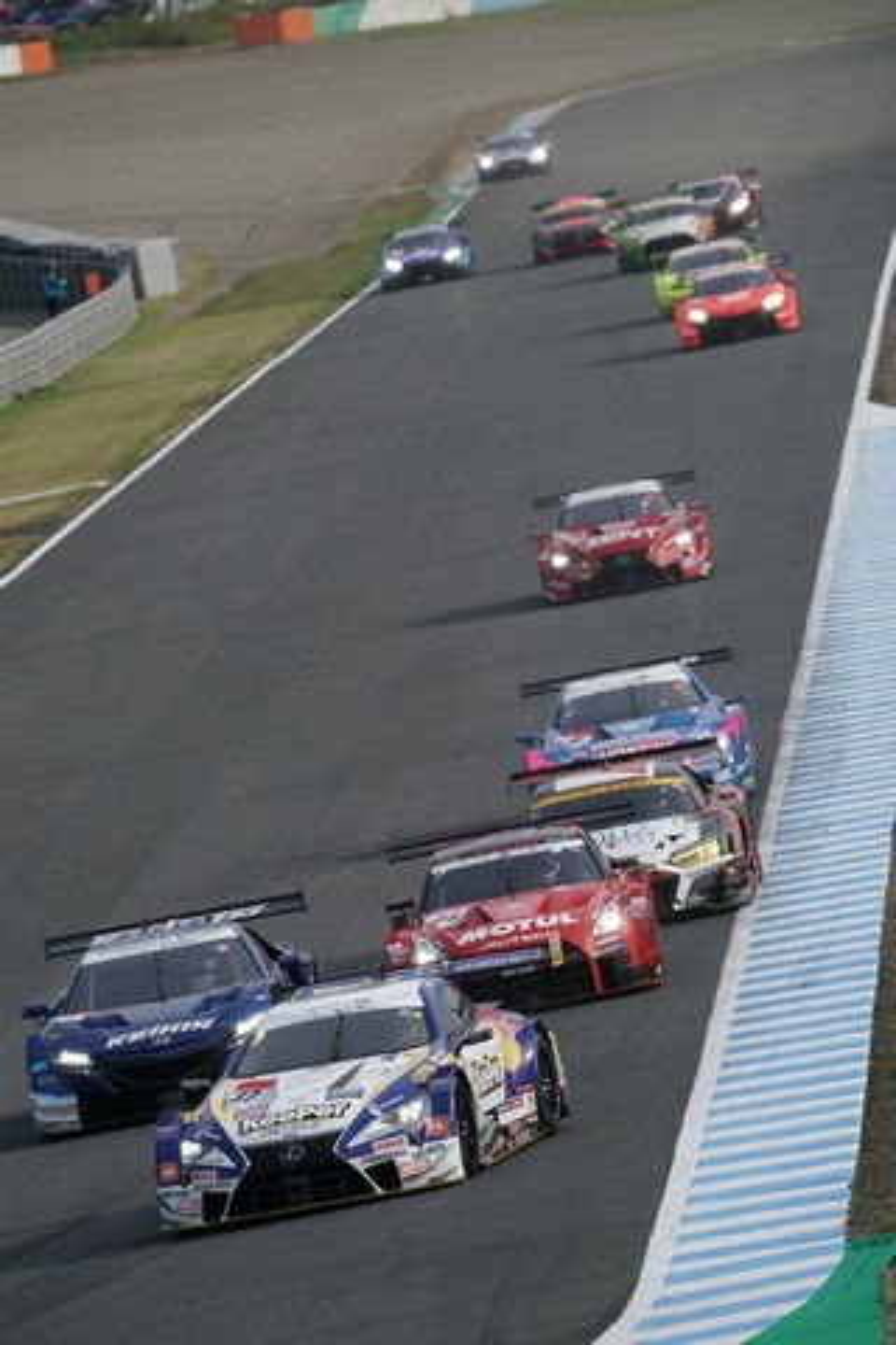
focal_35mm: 489
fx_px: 18255
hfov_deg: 2.8
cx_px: 448
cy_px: 672
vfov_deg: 4.2
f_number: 9
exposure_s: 1/800
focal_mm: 489
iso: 400
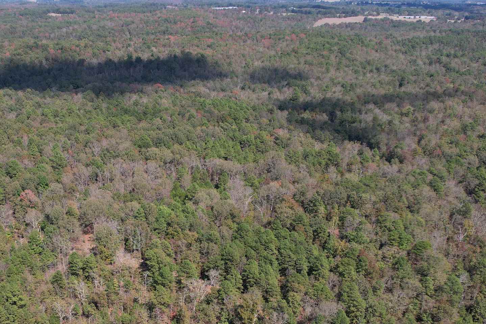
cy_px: 254
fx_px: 635
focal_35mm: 47
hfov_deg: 41.1
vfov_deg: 28.1
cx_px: 141
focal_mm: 8.38
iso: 130
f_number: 2.8
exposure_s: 1/1600
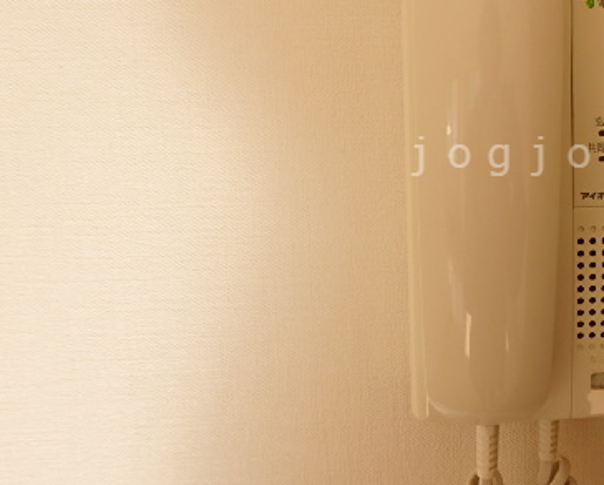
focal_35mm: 36
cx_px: 524
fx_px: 644
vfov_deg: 40.6
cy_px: 156
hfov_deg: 46.2
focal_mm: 3.7
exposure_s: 1/100
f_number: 3.5
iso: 125
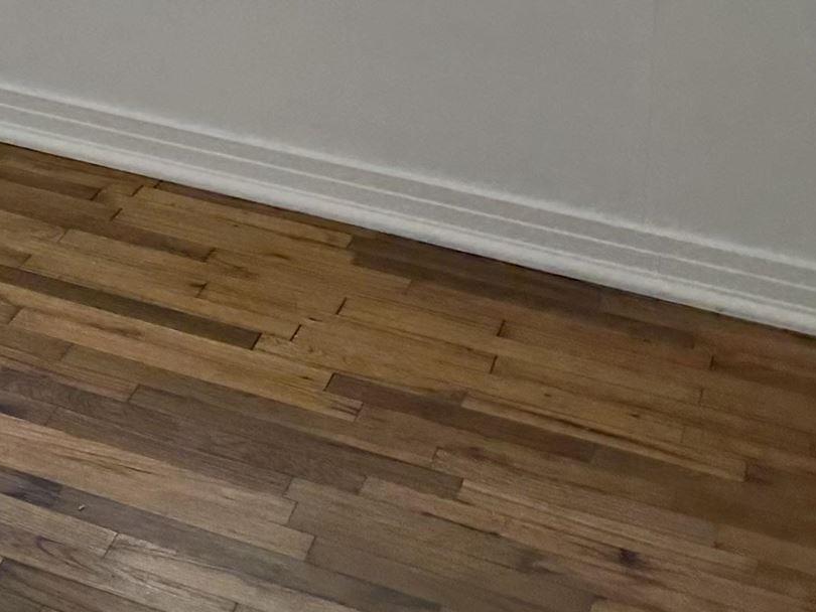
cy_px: -515
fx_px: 2146
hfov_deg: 18.1
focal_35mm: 91
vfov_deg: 14.2
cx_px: -548
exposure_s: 1/125
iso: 100
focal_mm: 6.86
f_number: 1.78
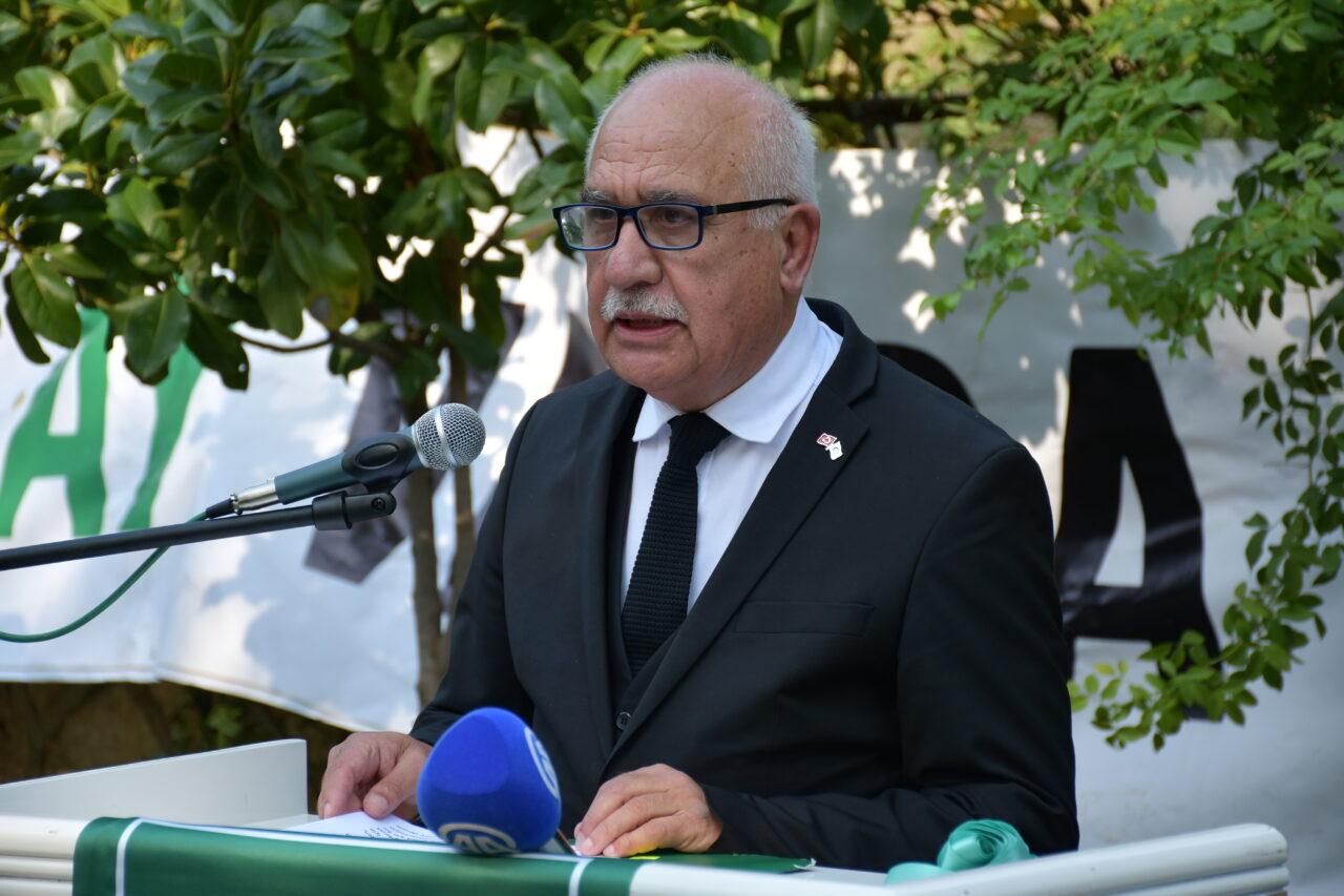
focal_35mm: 127
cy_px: 448
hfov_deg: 16.1
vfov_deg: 10.8
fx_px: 4740
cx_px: 672
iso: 220
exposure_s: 1/250
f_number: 5.6
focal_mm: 85
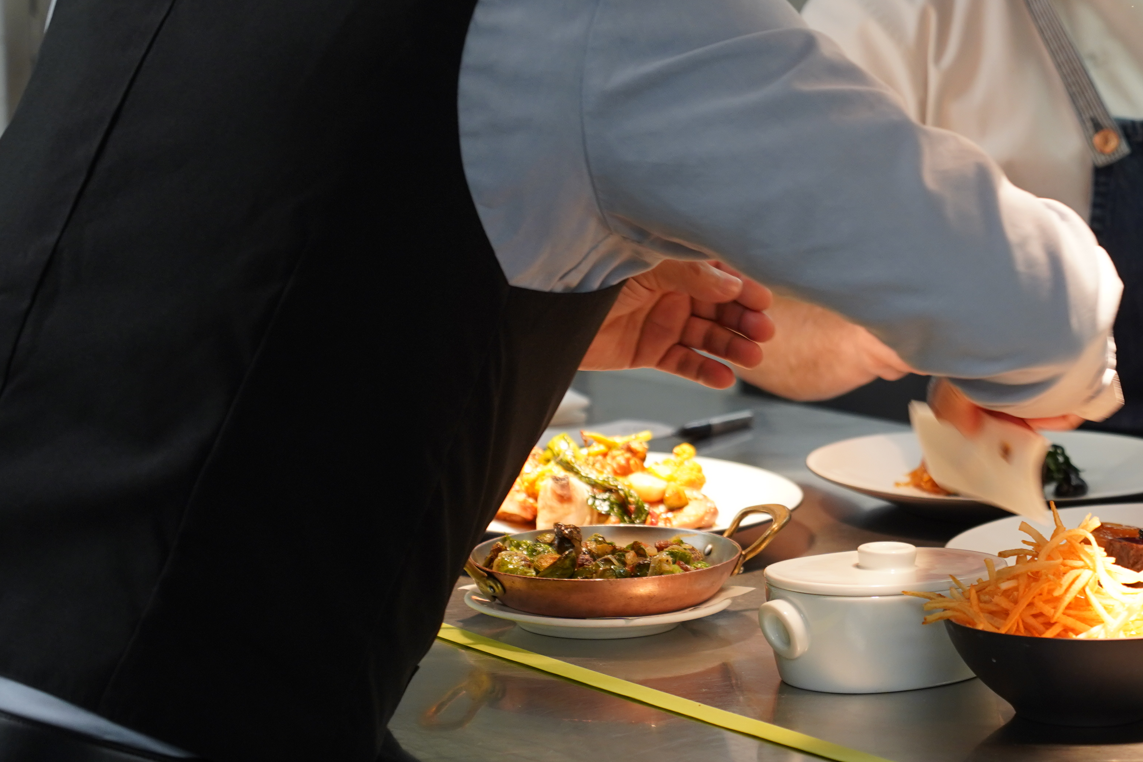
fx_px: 3112
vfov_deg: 13.9
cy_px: 219
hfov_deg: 20.6
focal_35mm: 98
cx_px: 926
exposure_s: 1/160
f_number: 4
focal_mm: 51
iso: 800
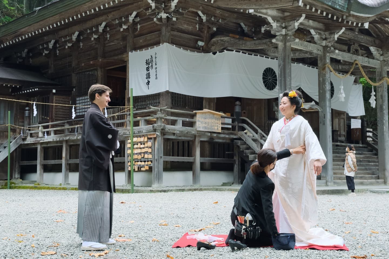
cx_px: 194
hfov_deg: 44.5
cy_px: 130
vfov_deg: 30.5
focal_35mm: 44
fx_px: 475
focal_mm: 29.2
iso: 1600
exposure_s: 1/160
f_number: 6.4
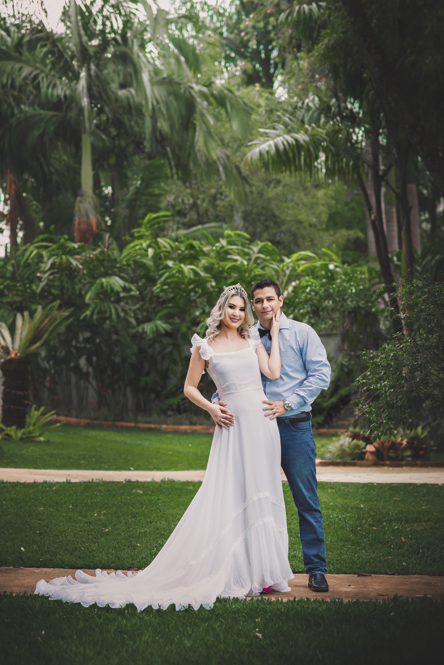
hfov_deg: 16.1
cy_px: 332
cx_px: 222
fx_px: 1572
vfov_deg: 23.9
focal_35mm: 85
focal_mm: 85
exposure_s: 1/250
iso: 160
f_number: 3.2
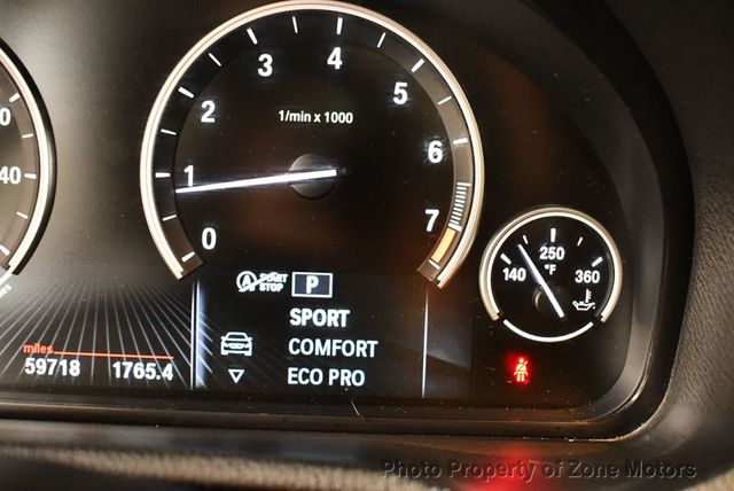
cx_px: 367
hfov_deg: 46.4
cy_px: 246
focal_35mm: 42
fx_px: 857
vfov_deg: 32.0
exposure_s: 1/60
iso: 4500
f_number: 3.8
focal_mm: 21
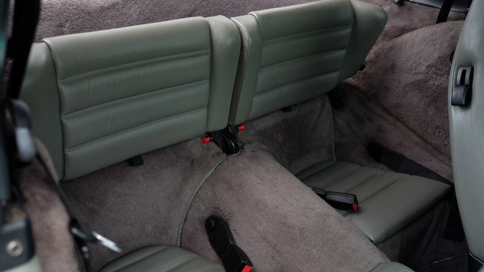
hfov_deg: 54.0
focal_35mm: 37
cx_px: 241
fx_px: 475
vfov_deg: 32.0
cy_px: 140
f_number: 3.6
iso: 320
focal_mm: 23.3
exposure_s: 1/60
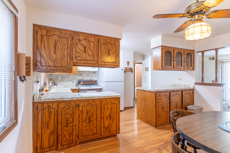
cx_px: 115
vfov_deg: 64.6
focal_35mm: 19
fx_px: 121
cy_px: 76
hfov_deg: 86.9
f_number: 9
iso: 125
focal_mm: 19
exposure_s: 1/13
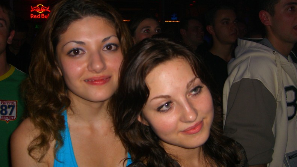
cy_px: 80
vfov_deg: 28.4
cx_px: 150
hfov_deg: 48.4
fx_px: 331
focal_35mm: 42
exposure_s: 1/60
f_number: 2.8
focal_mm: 7.9
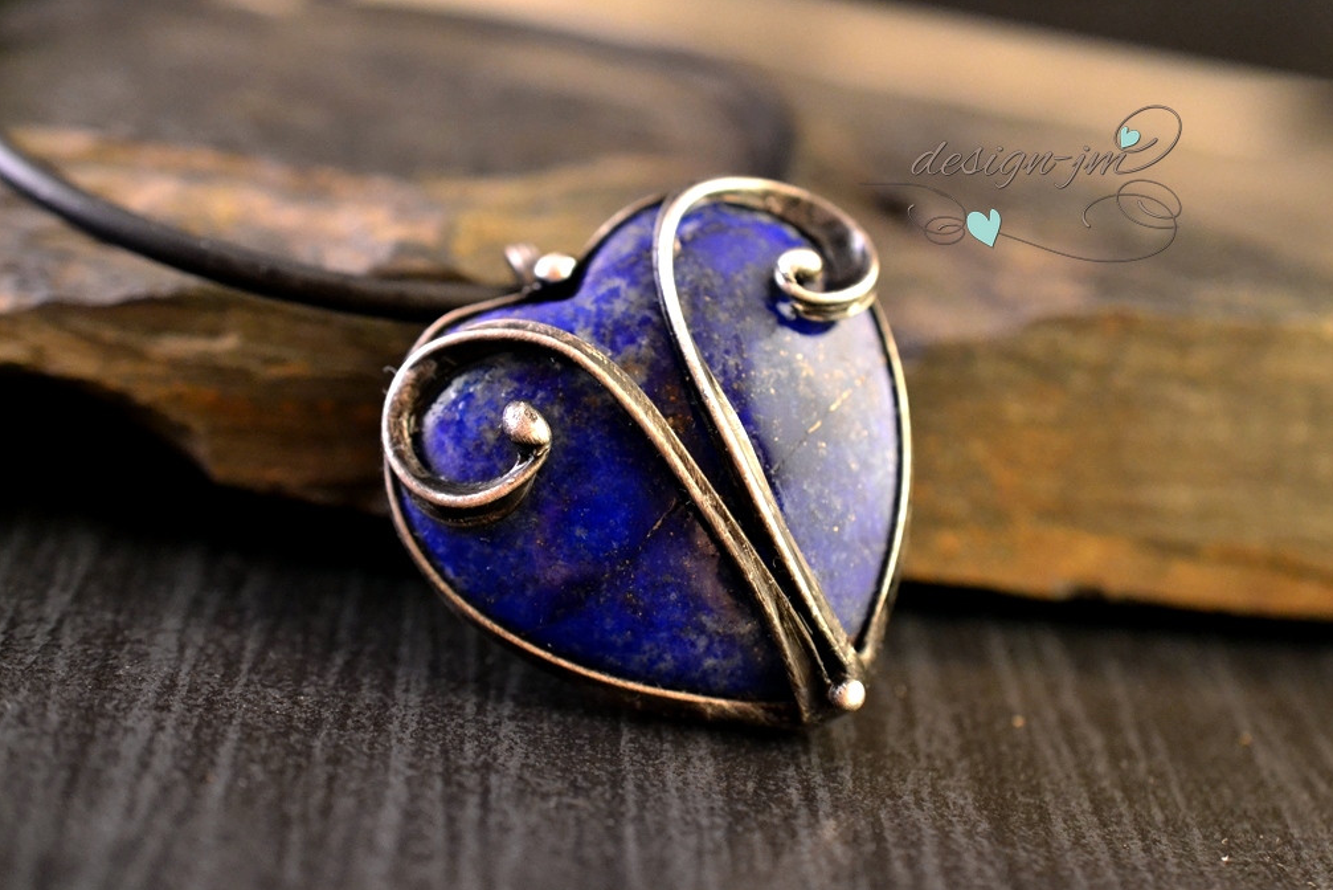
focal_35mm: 61
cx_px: 674
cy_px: 444
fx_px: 2259
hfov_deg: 32.9
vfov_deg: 22.3
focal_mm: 40
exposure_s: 1/80
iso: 3200
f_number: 4.5
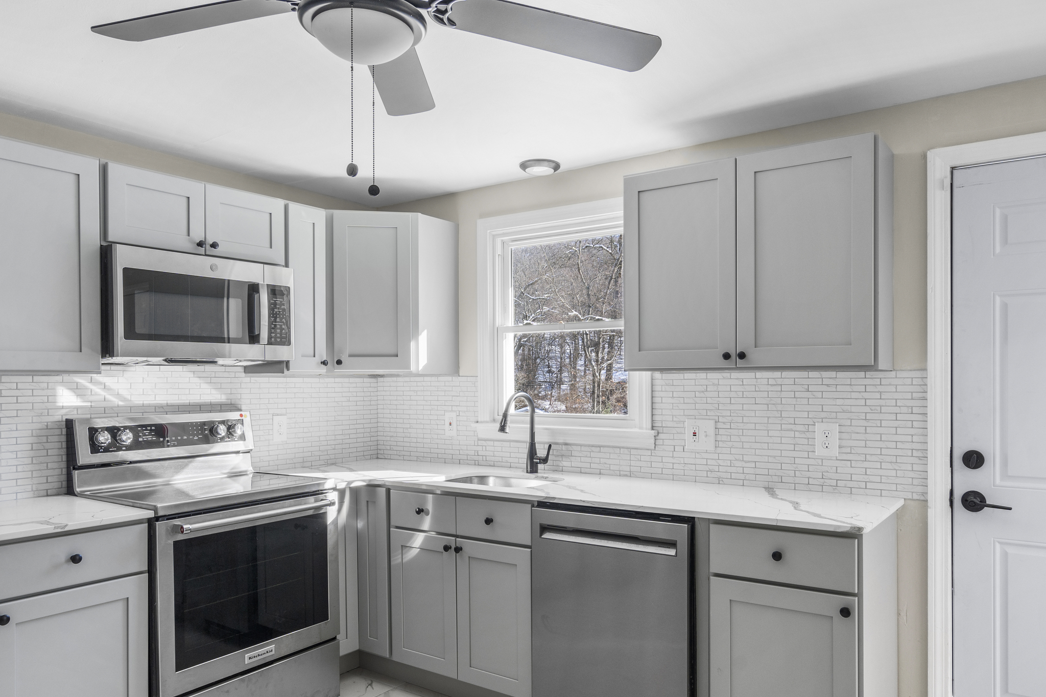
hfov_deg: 73.7
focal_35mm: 24
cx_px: 538
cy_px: 387
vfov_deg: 53.0
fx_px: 697
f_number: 9
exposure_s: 1/10
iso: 200
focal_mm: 16
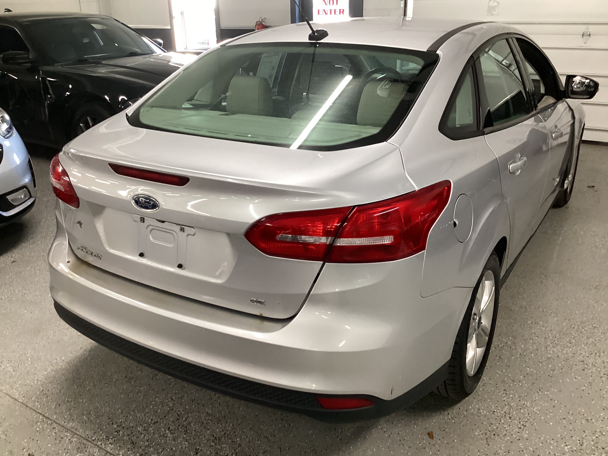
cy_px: 228
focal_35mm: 31
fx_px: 544
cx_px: 304
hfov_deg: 58.4
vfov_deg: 45.4
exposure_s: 1/60
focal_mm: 3.3
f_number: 2.4
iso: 200
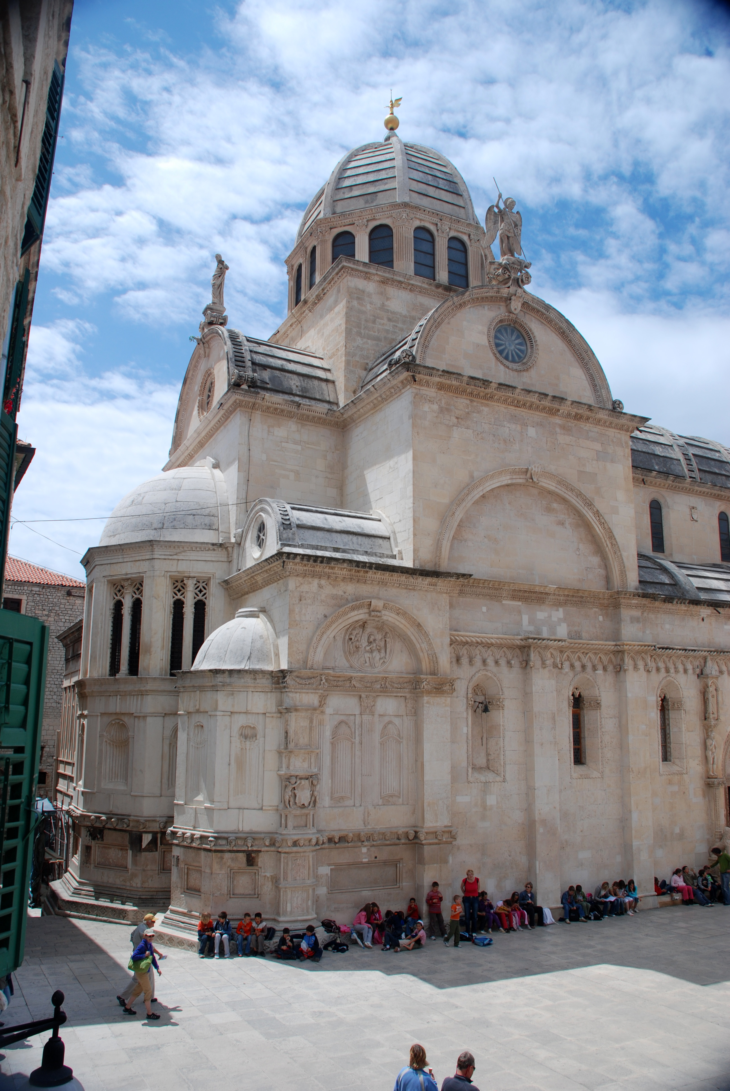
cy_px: 546
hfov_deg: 48.0
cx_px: 365
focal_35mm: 27
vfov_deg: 67.3
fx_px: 819
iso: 100
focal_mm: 18
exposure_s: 1/250
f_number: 5.6
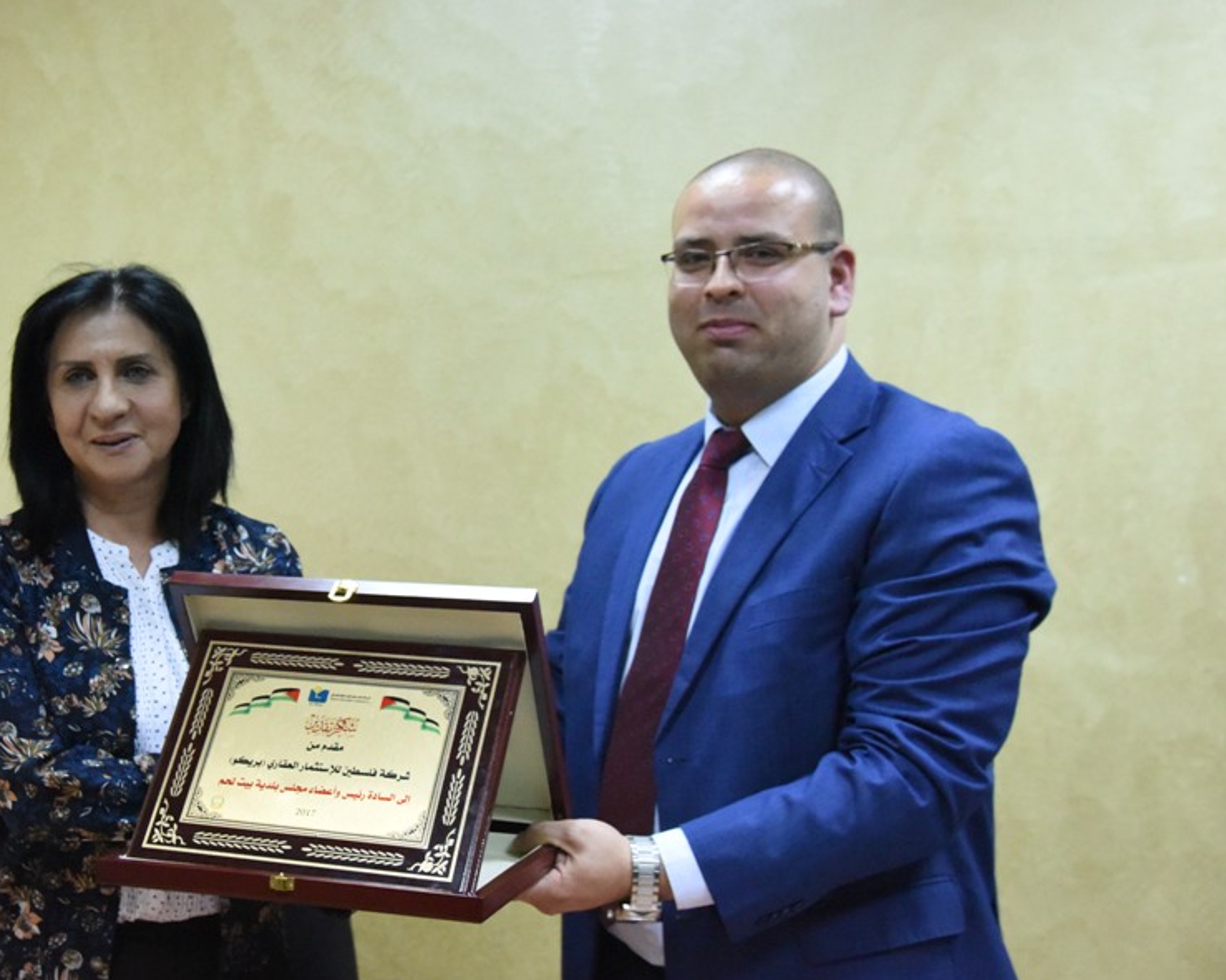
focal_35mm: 52
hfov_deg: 35.5
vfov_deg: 29.1
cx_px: 378
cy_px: 495
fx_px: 1887
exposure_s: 1/125
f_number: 6.3
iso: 10000
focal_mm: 40
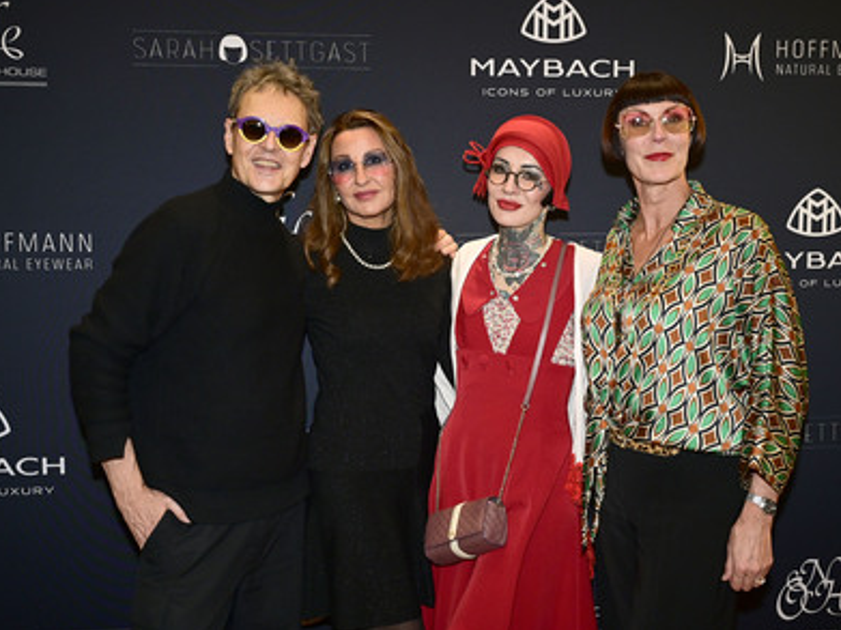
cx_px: 438
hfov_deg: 45.8
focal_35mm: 41
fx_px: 996
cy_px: 312
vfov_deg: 35.1
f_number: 4.5
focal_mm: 37
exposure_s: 1/160
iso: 2000
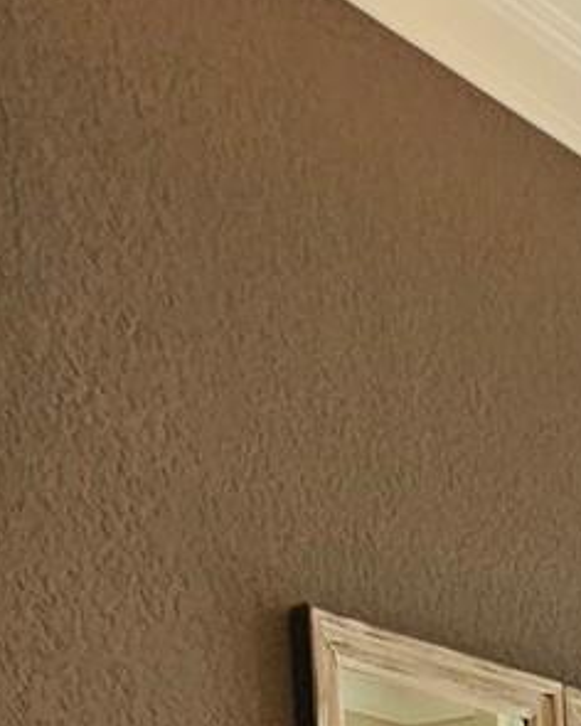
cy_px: 1477
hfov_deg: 15.5
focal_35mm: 88
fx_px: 1891
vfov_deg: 16.3
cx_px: 970
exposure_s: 1/60
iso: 160
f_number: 2.2
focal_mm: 2.2
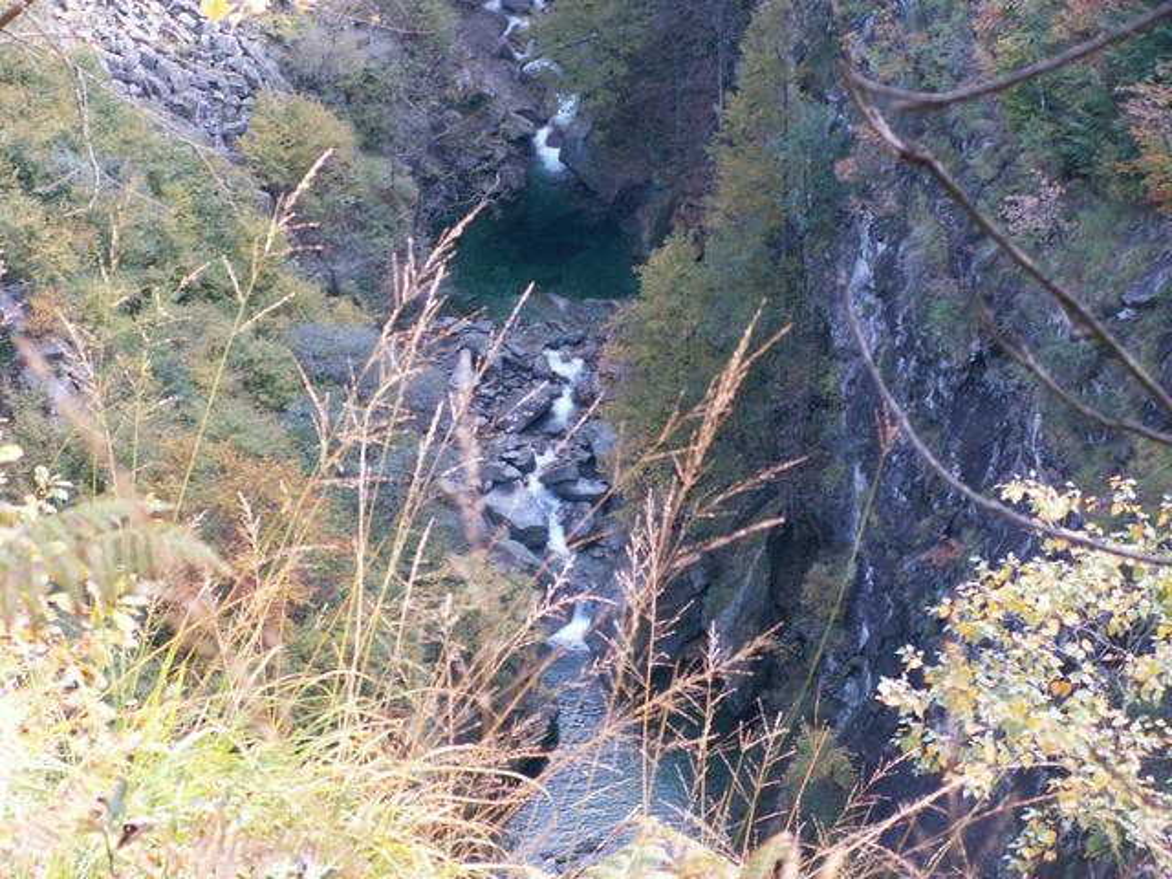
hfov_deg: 18.0
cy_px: 440
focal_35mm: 109
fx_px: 3690
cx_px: 586
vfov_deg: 13.6
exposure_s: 1/40
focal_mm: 17.86
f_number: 3.5
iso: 100
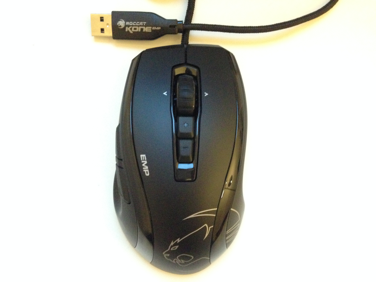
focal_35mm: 33
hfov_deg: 55.4
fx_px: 358
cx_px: 188
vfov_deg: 42.9
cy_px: 141
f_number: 2.4
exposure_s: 1/15
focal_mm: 4.12
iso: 800
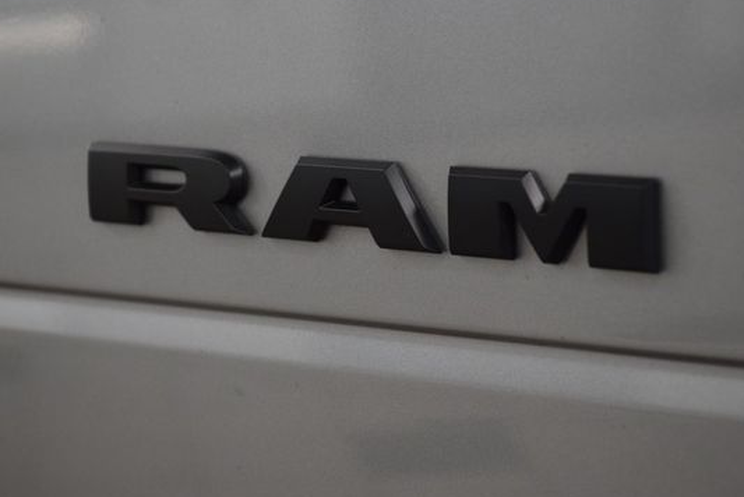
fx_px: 2605
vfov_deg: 10.9
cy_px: 210
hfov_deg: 16.3
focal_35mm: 126
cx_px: 357
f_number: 3.5
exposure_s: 1/125
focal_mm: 70
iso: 1600
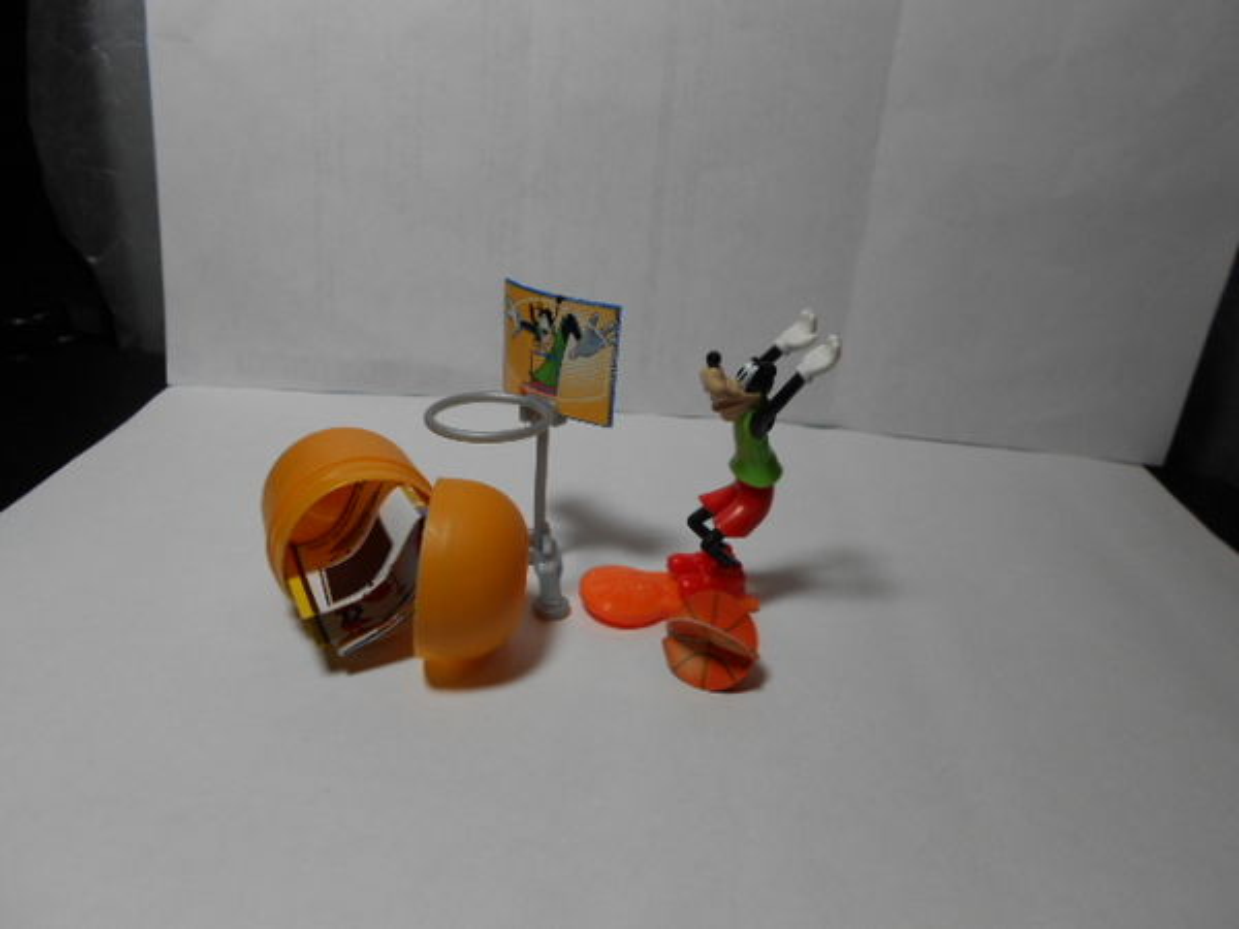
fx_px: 931
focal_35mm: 26
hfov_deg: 67.3
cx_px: 620
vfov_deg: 53.1
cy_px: 464
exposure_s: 1/30
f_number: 3.2
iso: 80
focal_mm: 4.6
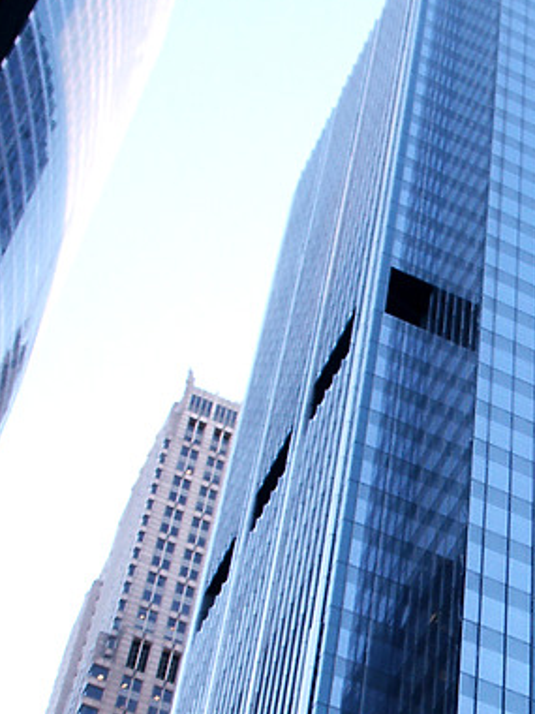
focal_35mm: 83
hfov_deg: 17.2
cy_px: 592
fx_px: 1710
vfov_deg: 23.2
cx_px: 598
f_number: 3
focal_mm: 7.2
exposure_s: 1/90
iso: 64
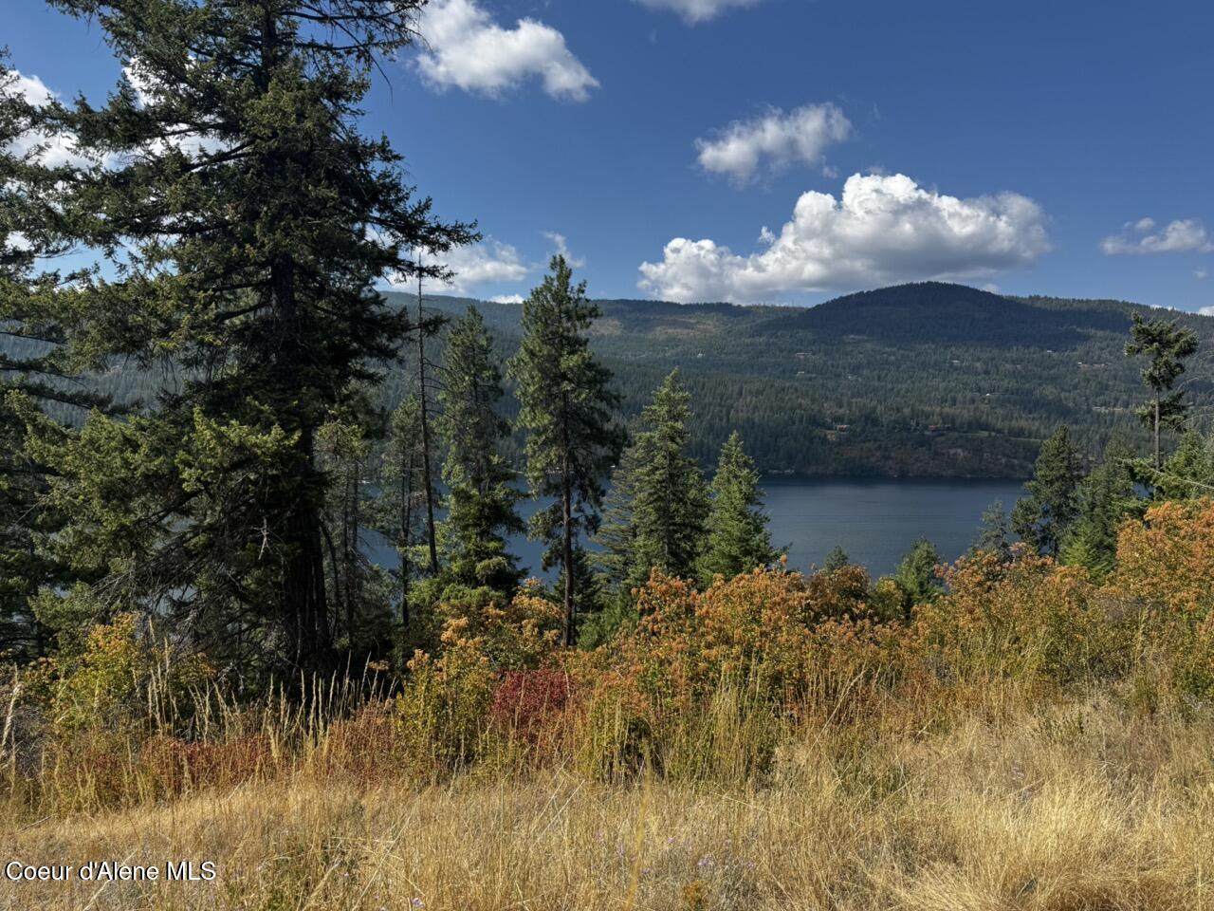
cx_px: 607
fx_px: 842
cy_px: 456
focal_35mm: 24
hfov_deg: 71.6
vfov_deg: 56.8
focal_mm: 6.76
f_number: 1.78
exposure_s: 1/4049
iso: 80
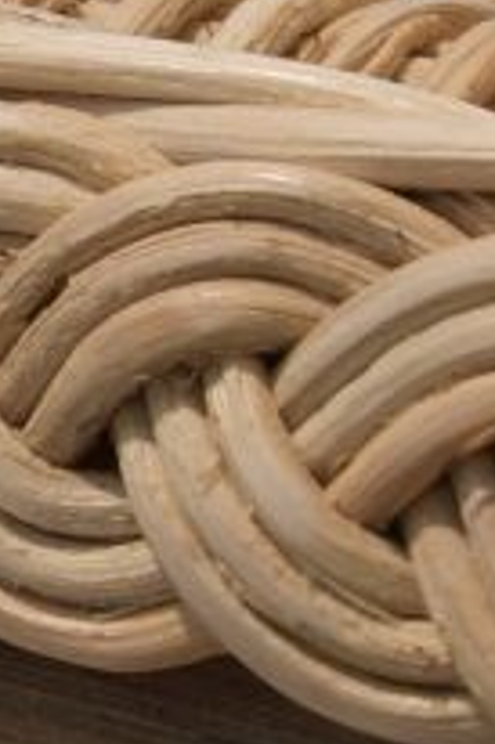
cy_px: 303
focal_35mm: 341
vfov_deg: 6.0
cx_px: -293
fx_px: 7044
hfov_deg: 4.0
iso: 640
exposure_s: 1/60
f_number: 9
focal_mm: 35
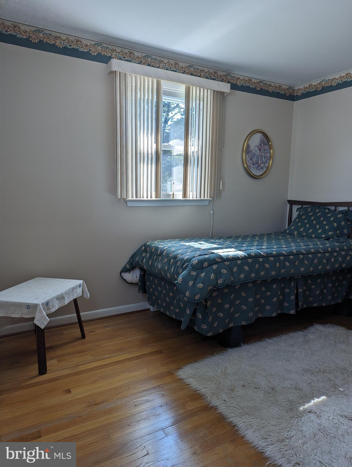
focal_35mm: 24
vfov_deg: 71.5
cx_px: 176
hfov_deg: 56.9
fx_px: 325
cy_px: 234
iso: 47
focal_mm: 6.81
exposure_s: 1/338
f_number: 1.85
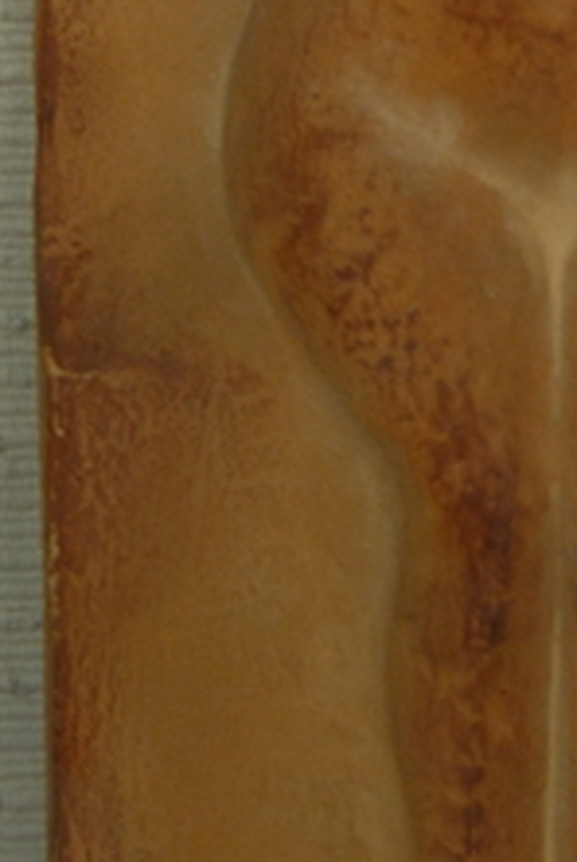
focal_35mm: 290
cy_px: -29
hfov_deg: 4.7
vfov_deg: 7.1
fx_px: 6962
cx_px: 558
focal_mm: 65
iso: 800
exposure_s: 1/20
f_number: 5
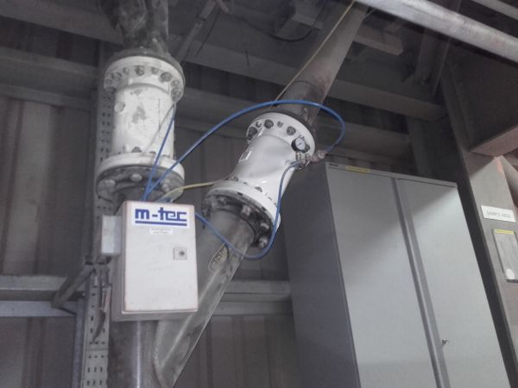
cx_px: 259
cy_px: 194
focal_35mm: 31
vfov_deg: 45.4
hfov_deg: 58.4
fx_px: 464
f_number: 2.2
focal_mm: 3.31
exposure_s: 1/14
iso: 250
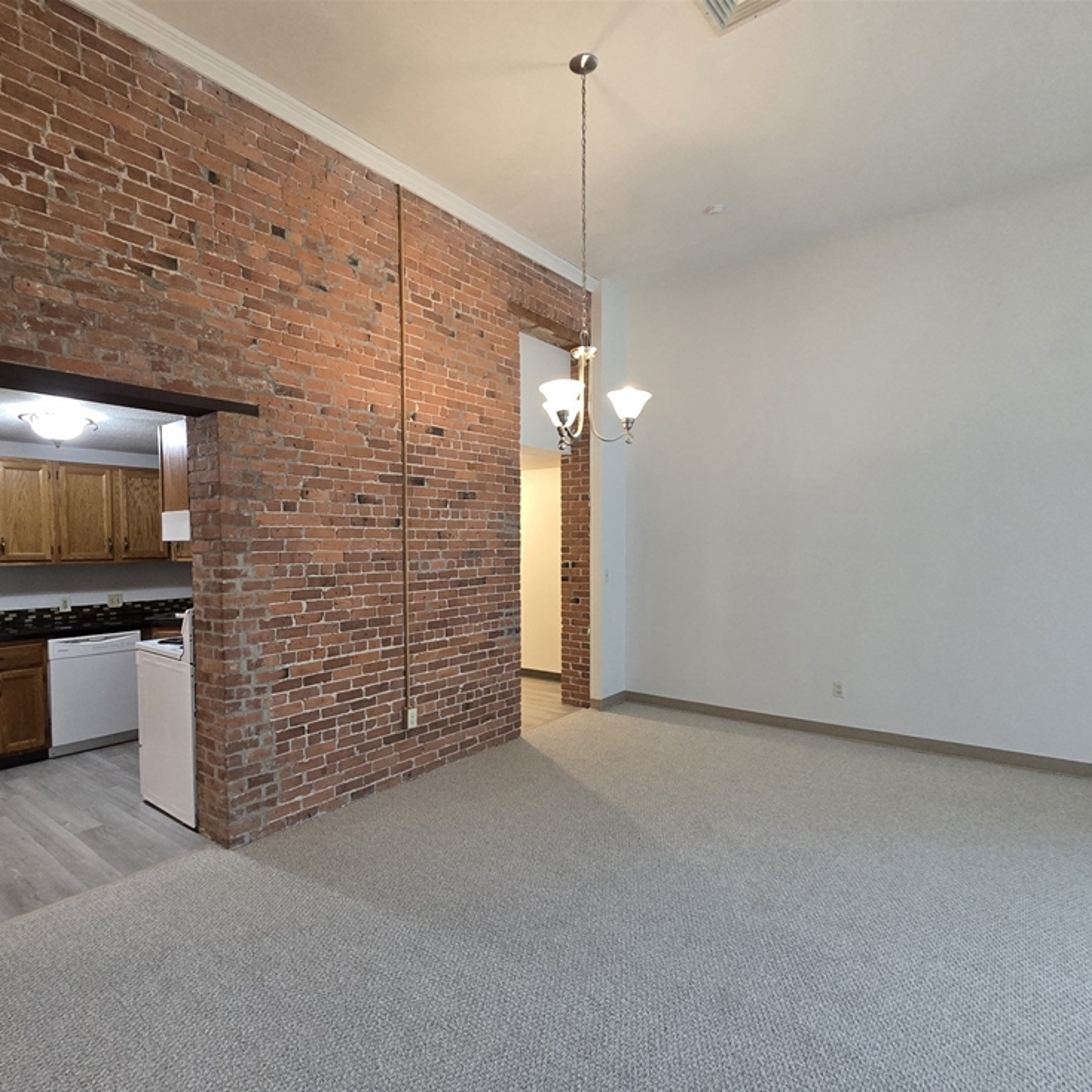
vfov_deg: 87.4
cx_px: 490
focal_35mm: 16
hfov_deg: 87.1
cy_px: 569
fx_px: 571
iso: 500
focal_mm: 2.2
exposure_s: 1/60.2
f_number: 2.2
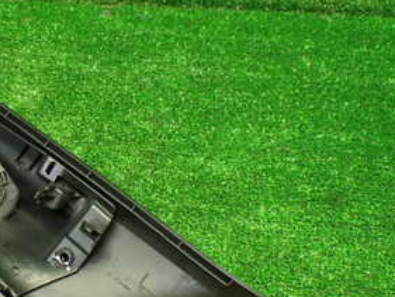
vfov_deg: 22.9
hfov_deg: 29.0
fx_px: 731
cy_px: 168
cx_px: 38
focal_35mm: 64
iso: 800
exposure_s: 1/100
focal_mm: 5.4
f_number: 2.3
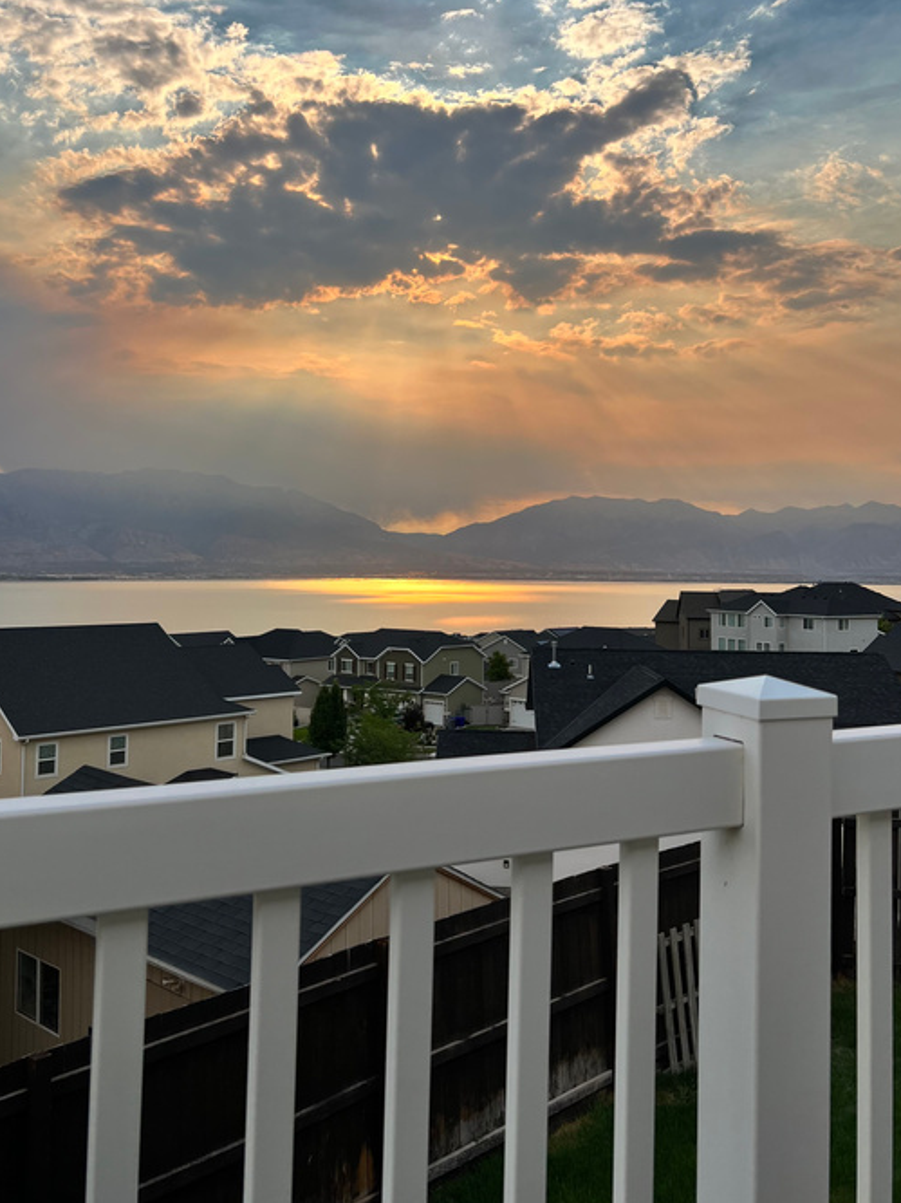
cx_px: 423
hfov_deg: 46.7
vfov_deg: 59.7
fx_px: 1042
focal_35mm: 30
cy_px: 513
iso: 50
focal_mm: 5.7
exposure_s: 1/6993
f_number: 1.5
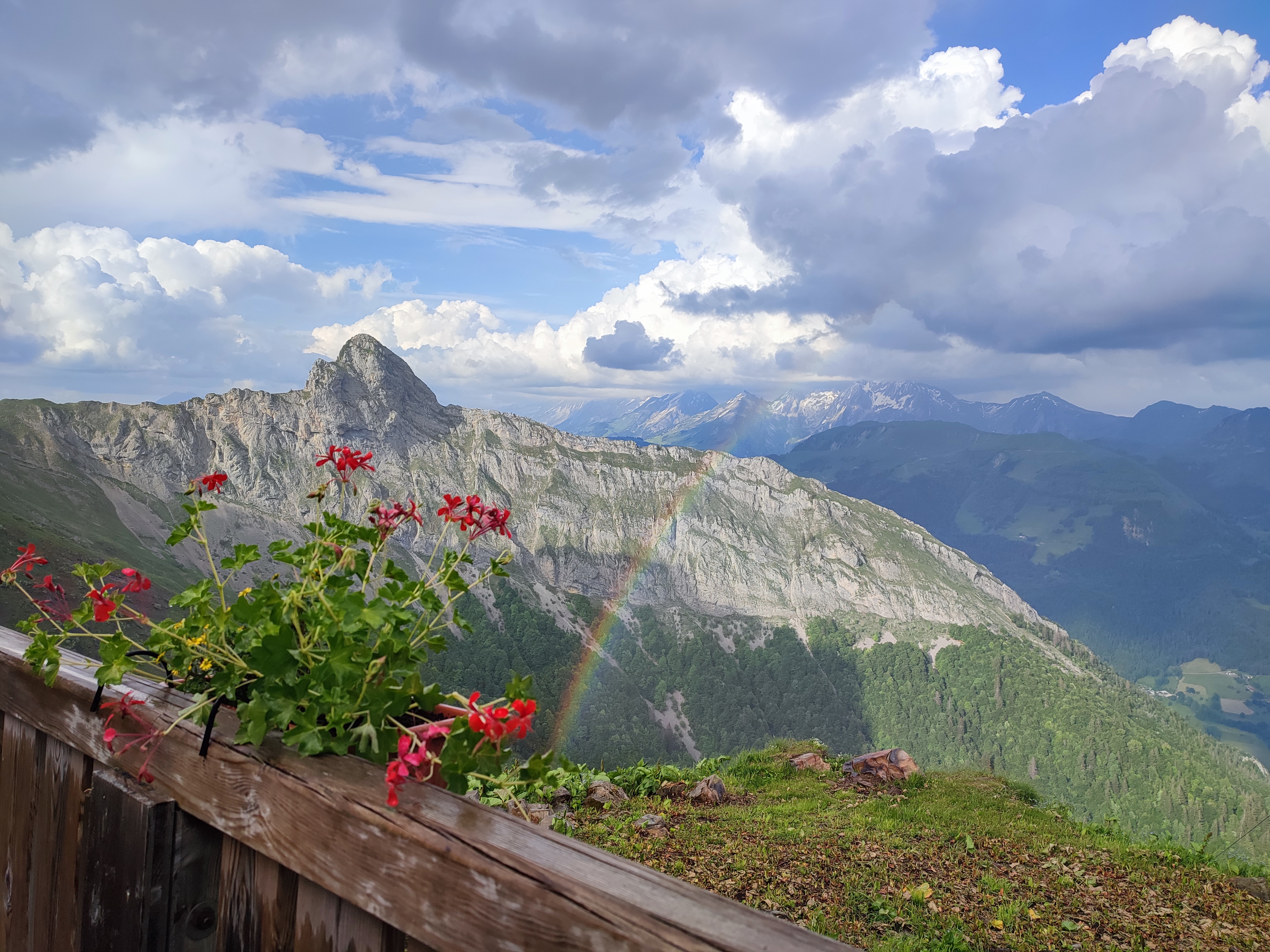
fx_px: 917
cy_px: 476
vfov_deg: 54.9
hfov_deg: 69.4
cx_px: 635
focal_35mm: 25
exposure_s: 1/587
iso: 50
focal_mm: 6.04
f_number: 1.9
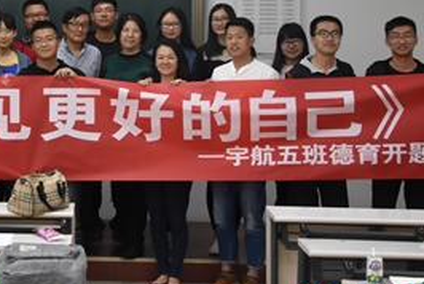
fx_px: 1191
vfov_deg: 13.4
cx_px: 30
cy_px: 9
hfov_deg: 19.8
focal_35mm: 101
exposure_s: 1/50
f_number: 6.3
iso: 1800
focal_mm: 28
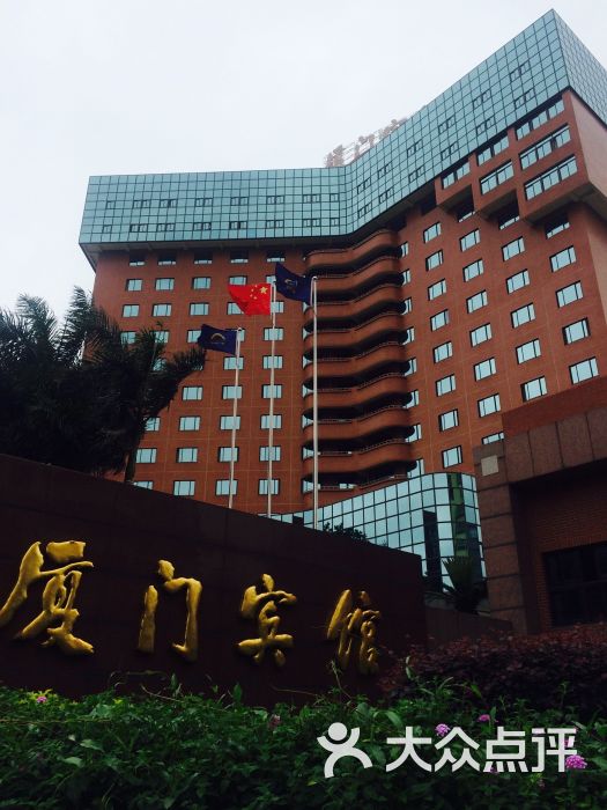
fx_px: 701
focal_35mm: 30
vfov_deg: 60.0
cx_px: 304
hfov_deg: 46.8
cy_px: 405
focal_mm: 4.12
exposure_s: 1/1866
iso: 32
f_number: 2.2
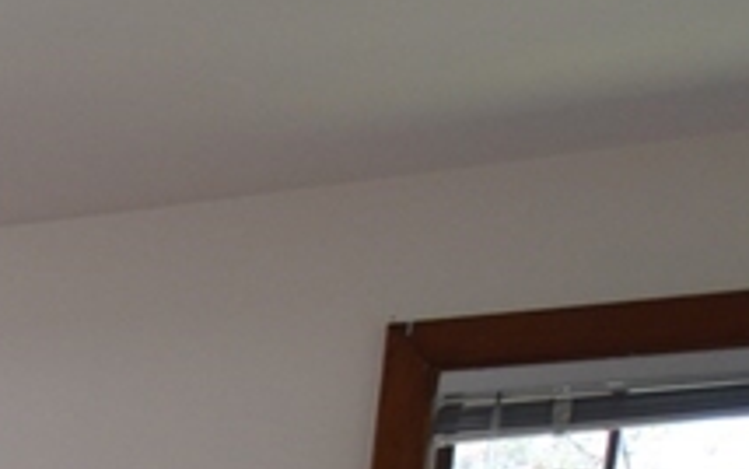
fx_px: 1643
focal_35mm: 80
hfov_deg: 17.5
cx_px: -780
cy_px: 1101
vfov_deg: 12.8
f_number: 5
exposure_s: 1/100
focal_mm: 11
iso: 400
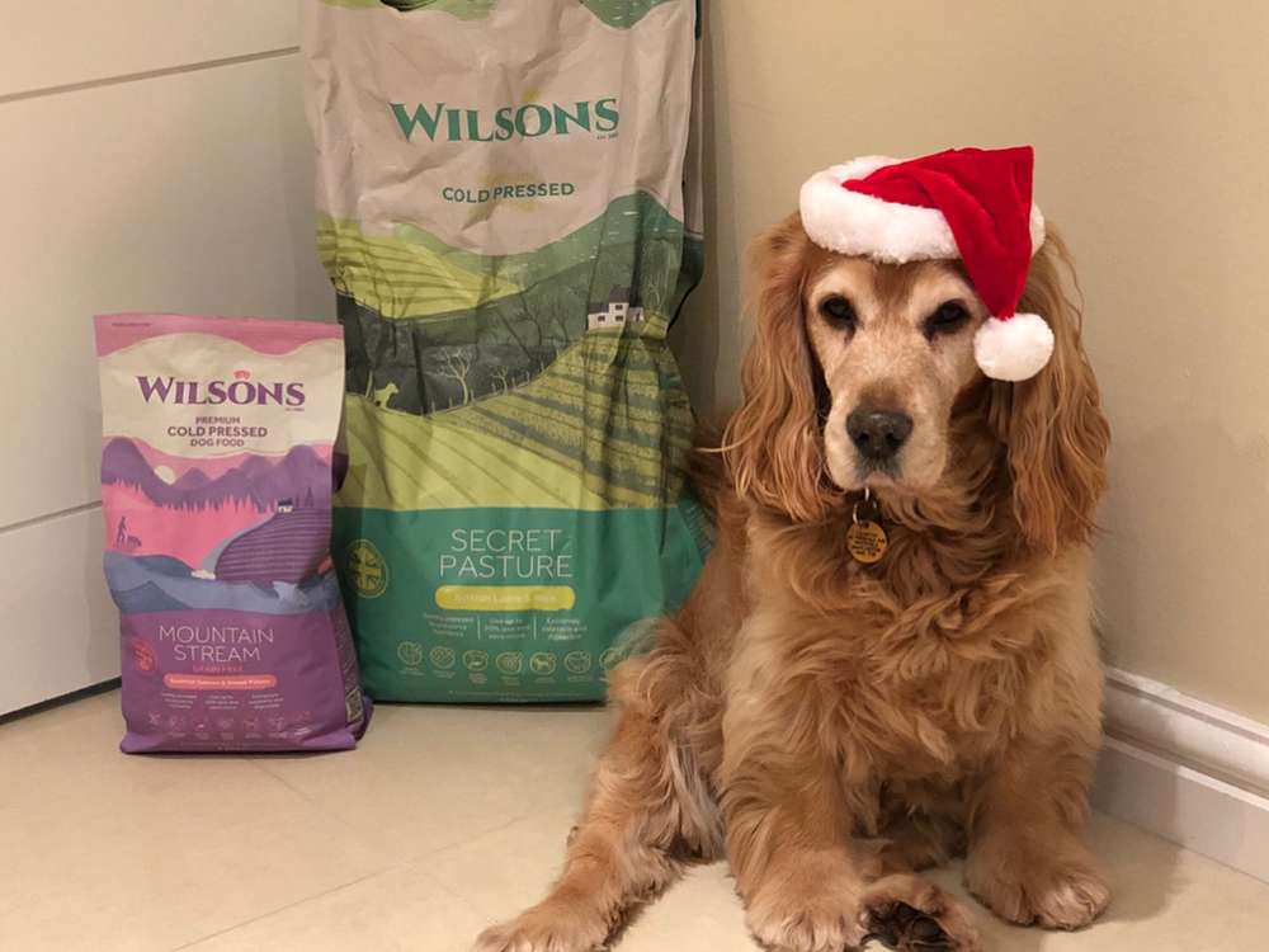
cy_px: 476
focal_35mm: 52
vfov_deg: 28.0
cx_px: 634
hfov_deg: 36.8
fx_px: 1906
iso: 160
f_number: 2.4
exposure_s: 1/13
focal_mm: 6
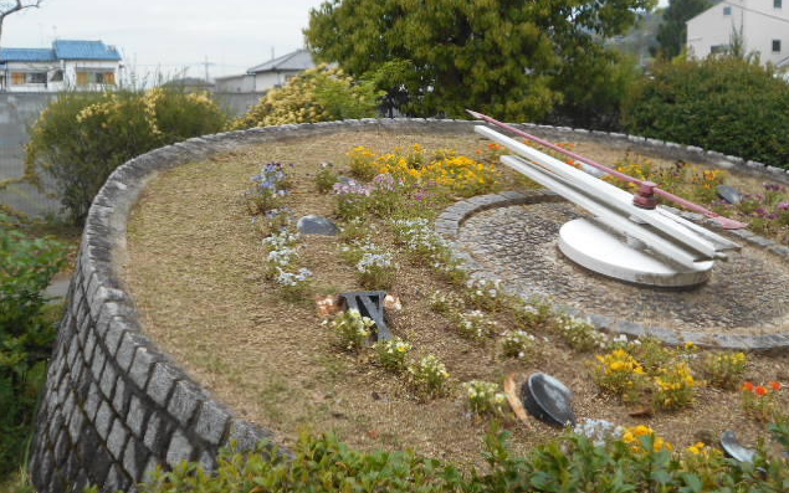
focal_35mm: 47
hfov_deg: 42.6
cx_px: 395
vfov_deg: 27.4
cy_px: 224
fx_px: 1011
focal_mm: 7.7
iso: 80
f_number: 4.2
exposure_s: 1/400
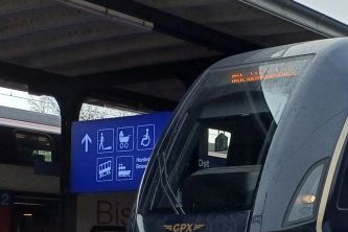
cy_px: 234
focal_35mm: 80
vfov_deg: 16.7
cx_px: 393
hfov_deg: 23.6
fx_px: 773
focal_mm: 4.65
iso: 50
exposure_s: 1/677
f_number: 1.8
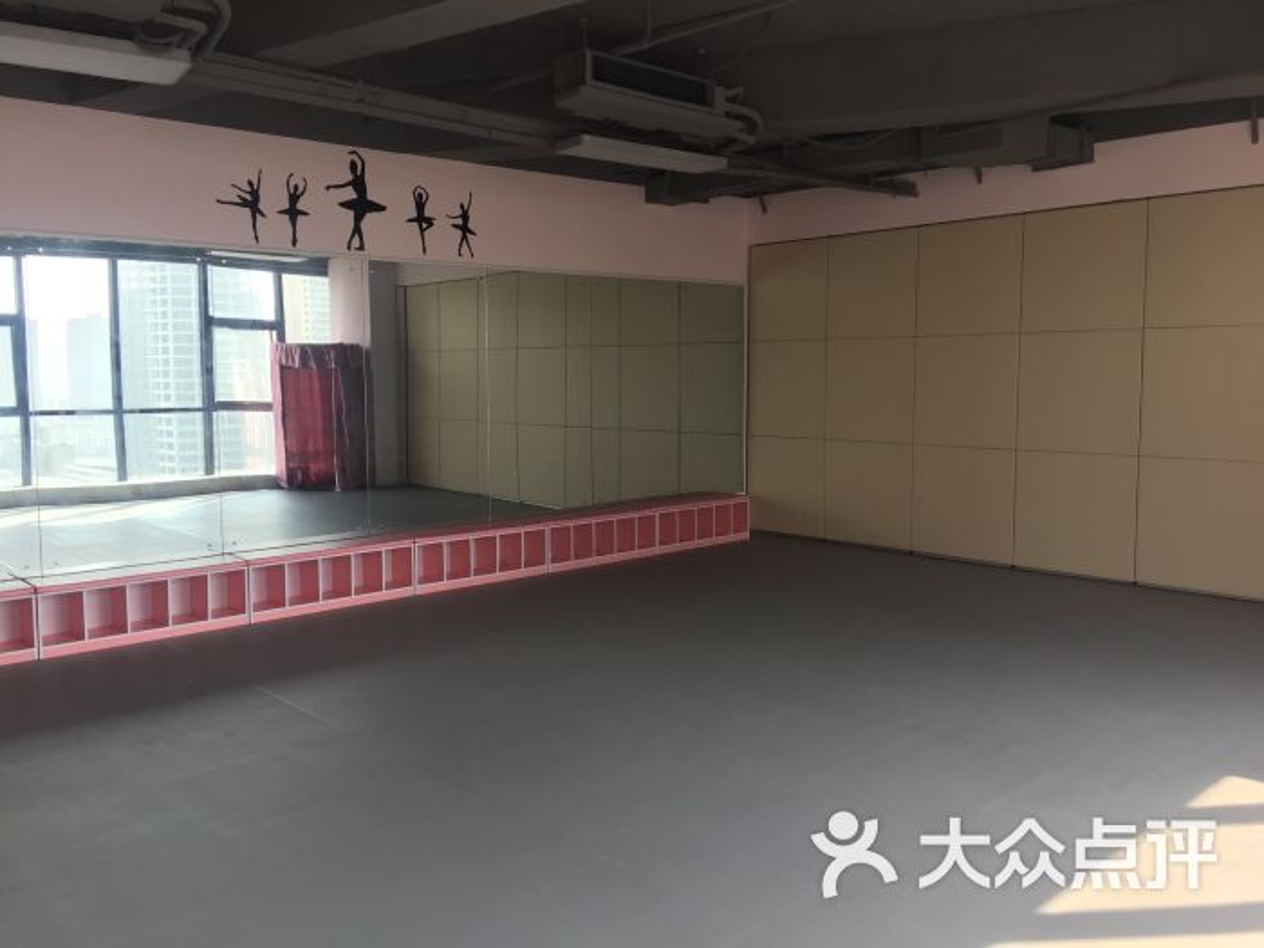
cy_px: 474
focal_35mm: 29
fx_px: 1059
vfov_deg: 48.2
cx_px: 632
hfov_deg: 61.7
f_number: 2.2
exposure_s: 1/100
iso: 40
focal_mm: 4.15
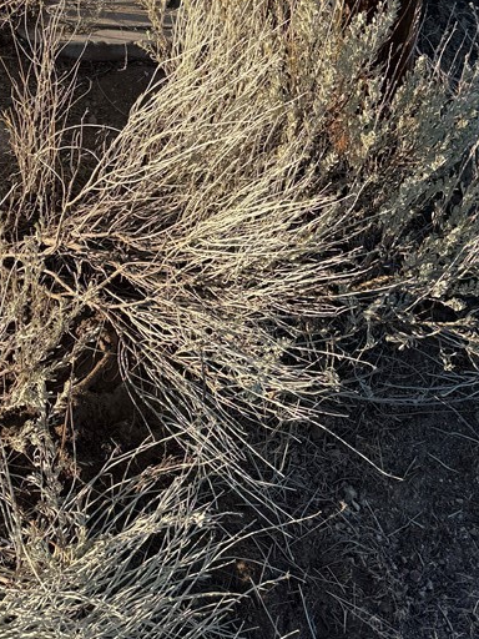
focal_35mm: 48
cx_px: 161
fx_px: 886
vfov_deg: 36.7
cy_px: 41
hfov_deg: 30.1
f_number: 1.78
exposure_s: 1/1339
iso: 80
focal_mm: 6.76
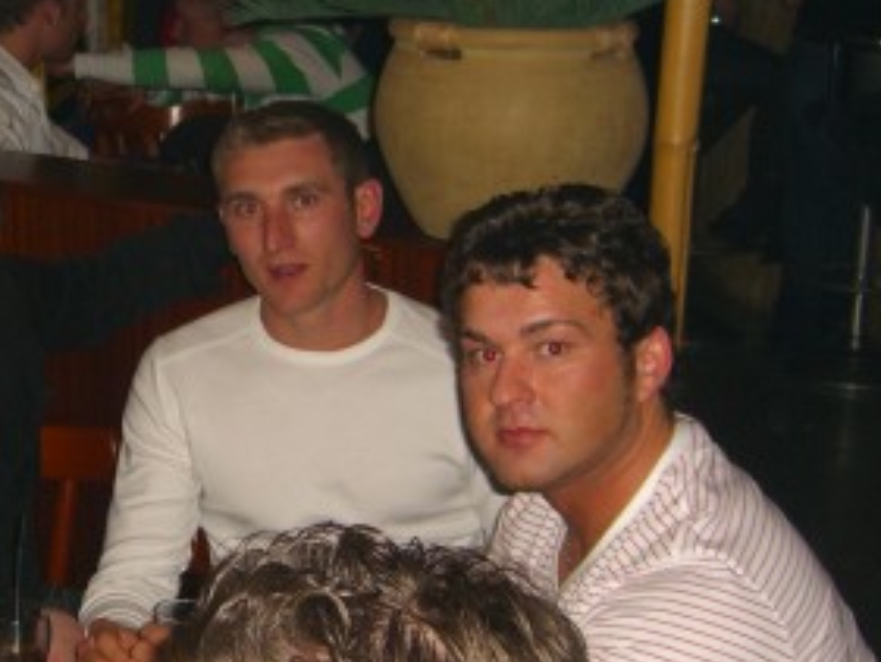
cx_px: 182
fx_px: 2062
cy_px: 329
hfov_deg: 23.8
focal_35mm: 81
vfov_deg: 18.2
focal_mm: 7.9
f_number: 2.8
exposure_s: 1/60
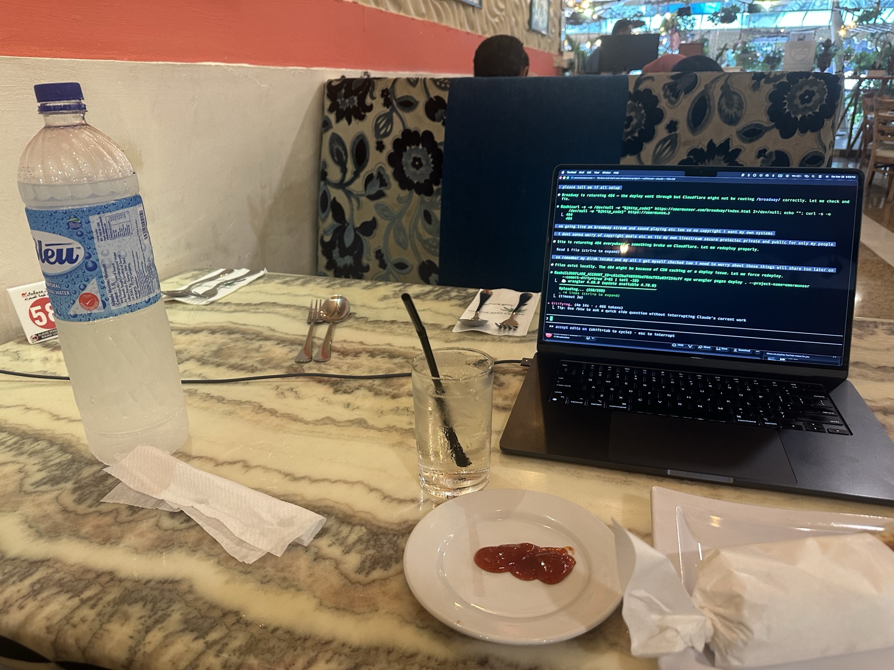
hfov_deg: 71.6
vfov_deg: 56.8
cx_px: 447
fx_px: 620
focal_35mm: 24
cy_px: 335
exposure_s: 1/50
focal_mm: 6.86
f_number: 1.78
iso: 250
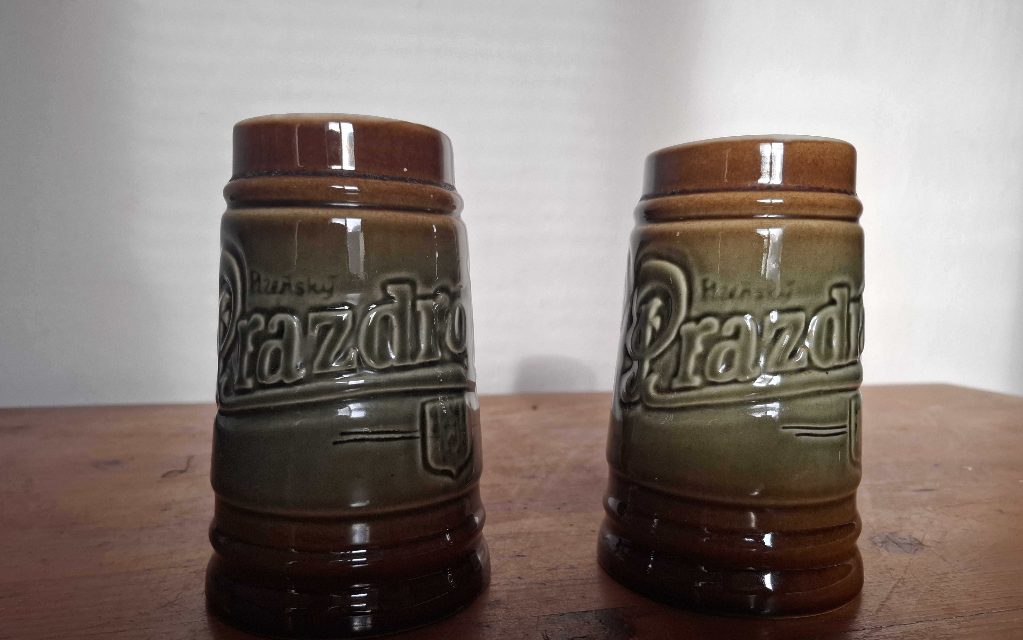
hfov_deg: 72.5
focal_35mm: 25
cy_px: 377
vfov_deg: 49.0
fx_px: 697
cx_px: 517
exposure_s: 1/100
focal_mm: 5.54
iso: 50
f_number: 1.8
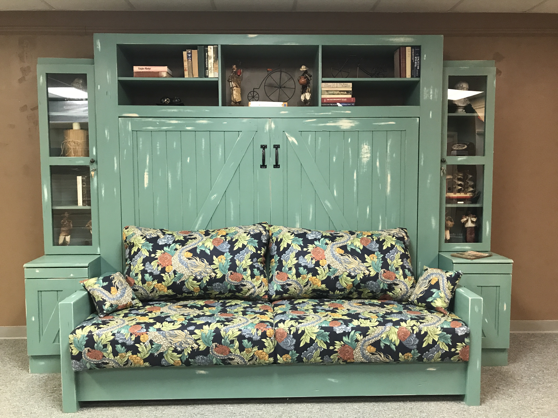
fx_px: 451
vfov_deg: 49.7
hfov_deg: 63.4
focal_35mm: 28
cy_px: 209
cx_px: 279
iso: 80
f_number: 1.8
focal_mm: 3.99
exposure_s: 1/15
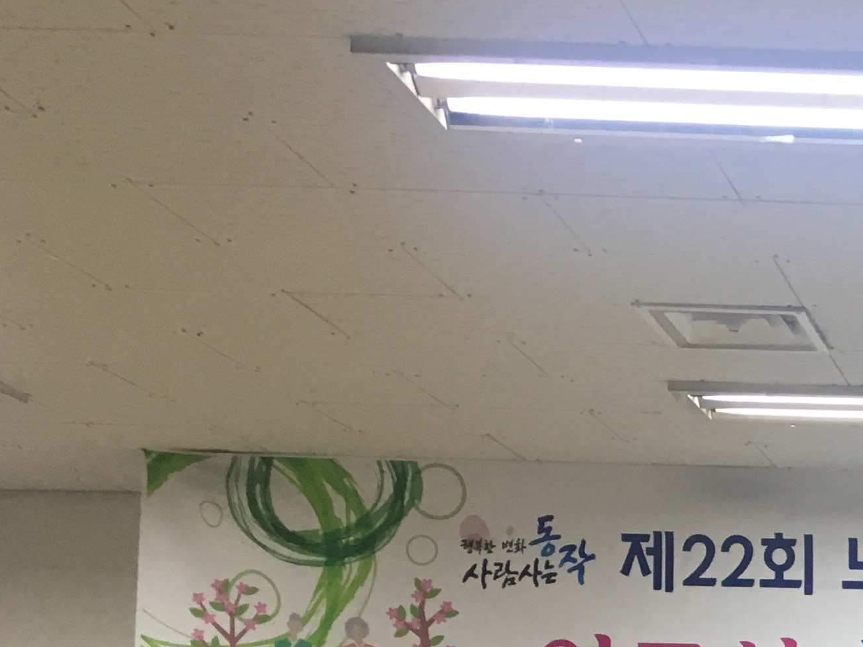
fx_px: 2218
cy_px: 876
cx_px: 1247
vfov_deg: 15.7
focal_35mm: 89
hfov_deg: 19.5
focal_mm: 4.15
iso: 40
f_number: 2.2
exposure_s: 1/30
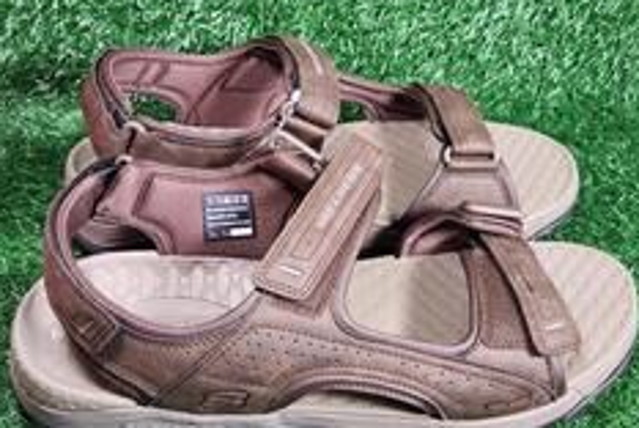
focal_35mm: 39
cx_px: 332
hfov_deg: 49.5
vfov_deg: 34.2
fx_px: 693
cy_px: 184
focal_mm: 5.4
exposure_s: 1/120
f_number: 1.8
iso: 250
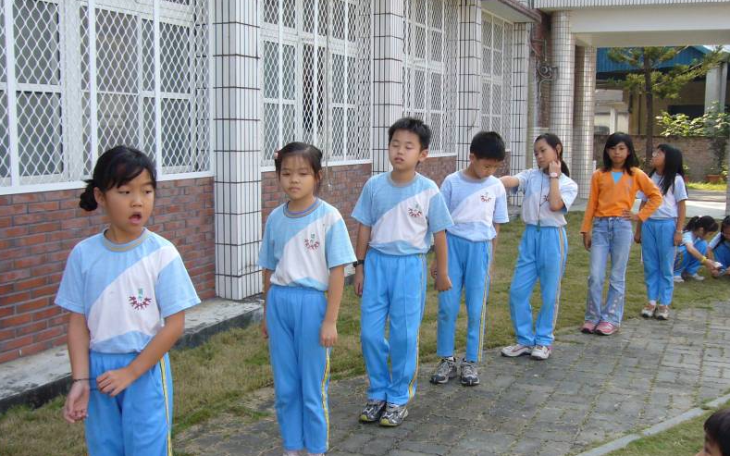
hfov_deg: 46.2
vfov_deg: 29.8
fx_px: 855
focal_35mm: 43
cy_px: 257
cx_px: 363
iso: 100
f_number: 2.8
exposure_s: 1/320
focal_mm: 4.7
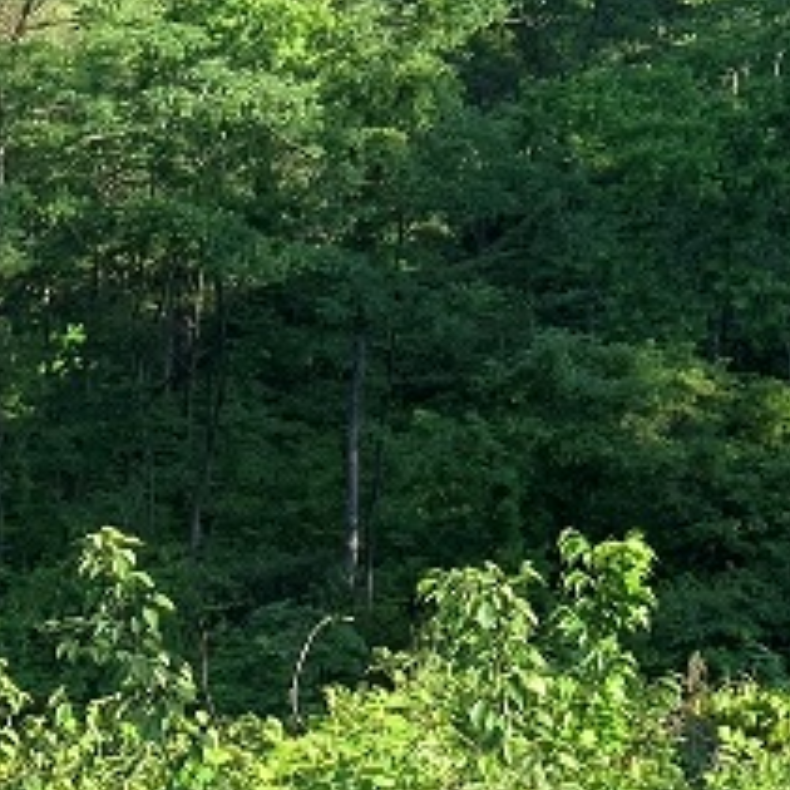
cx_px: 1117
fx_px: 2892
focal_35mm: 112
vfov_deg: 14.0
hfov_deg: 14.7
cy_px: -576
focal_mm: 4.25
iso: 25
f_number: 1.8
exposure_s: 1/1490
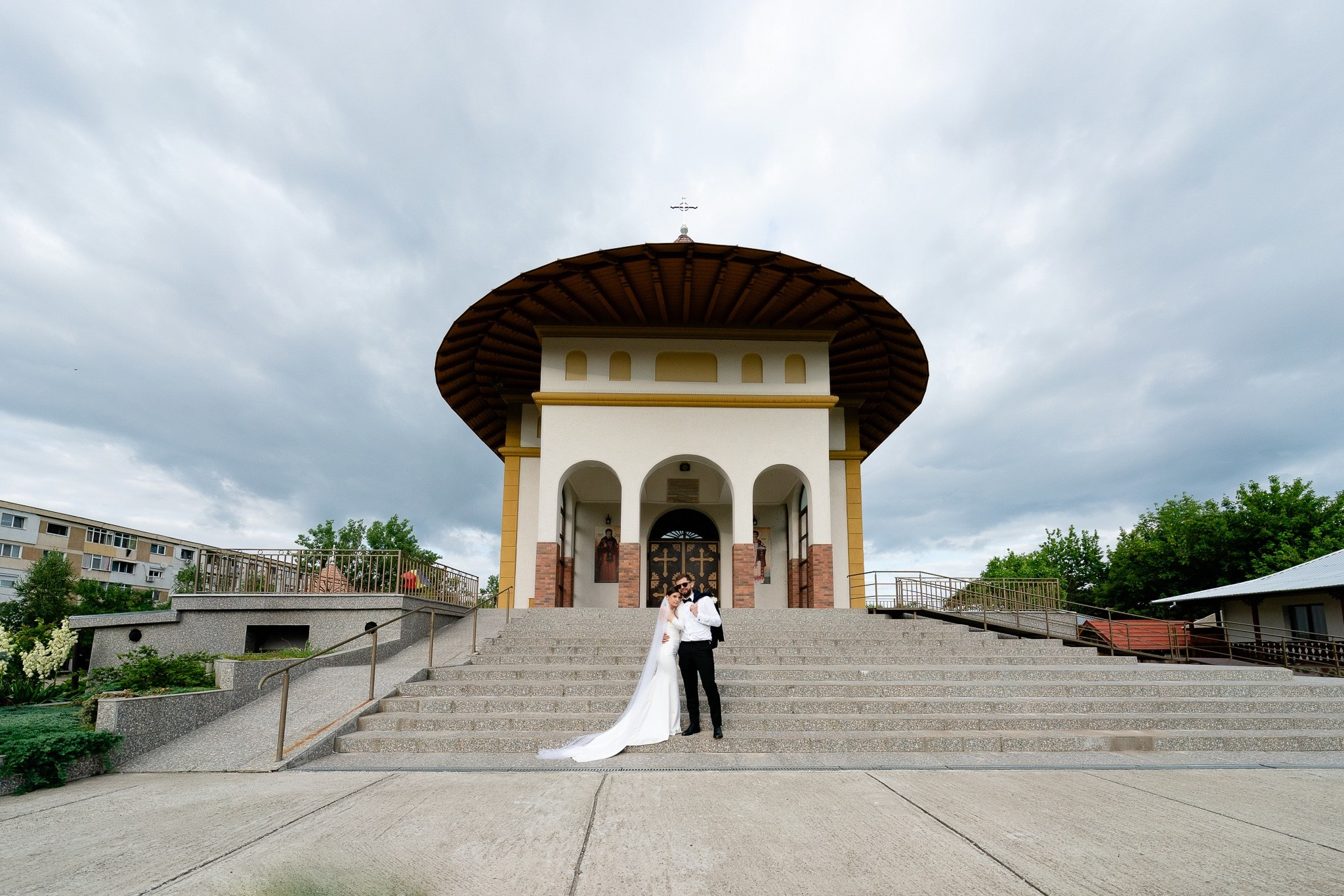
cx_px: 672
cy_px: 448
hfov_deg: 112.6
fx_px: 448
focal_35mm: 12
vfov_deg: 90.0
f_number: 5
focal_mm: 12
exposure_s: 1/1250
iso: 400
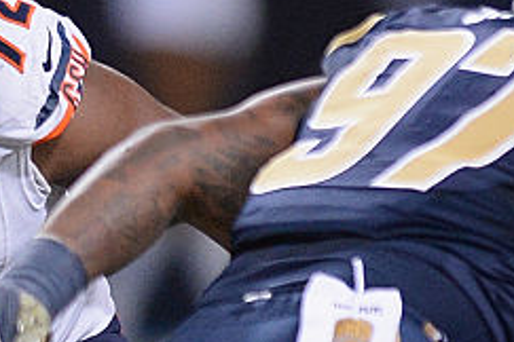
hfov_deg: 1.2
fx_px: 24070
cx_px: -82
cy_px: 433
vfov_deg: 0.8
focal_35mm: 1686
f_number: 2.8
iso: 3200
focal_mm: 400
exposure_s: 1/1600
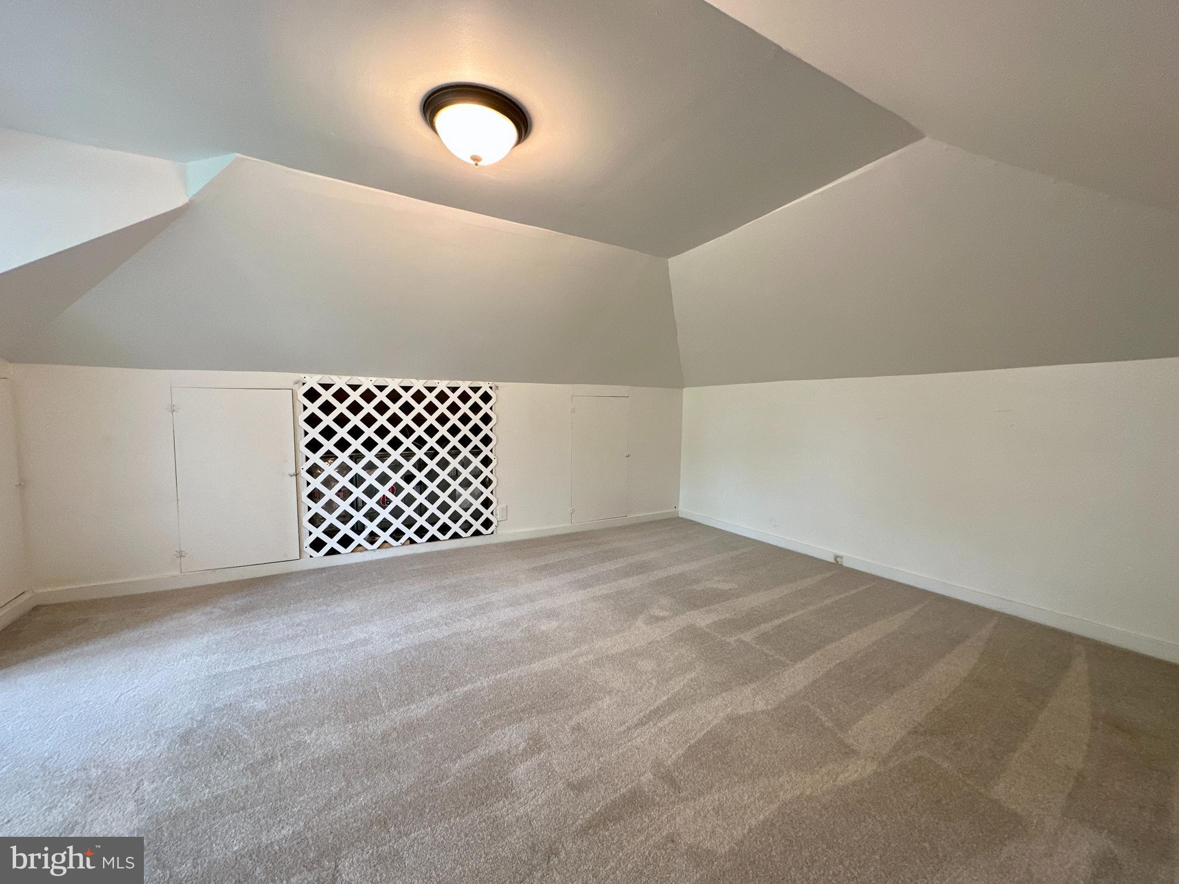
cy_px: 442
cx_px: 590
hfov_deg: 102.1
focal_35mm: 14
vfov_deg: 85.7
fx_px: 477
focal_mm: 2.22
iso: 200
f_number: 2.2
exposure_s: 1/60
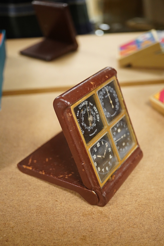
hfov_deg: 29.9
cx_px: 82
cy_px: 123
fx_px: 307
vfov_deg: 43.6
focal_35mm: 45
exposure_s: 1/160
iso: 2500
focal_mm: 30
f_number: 4.5
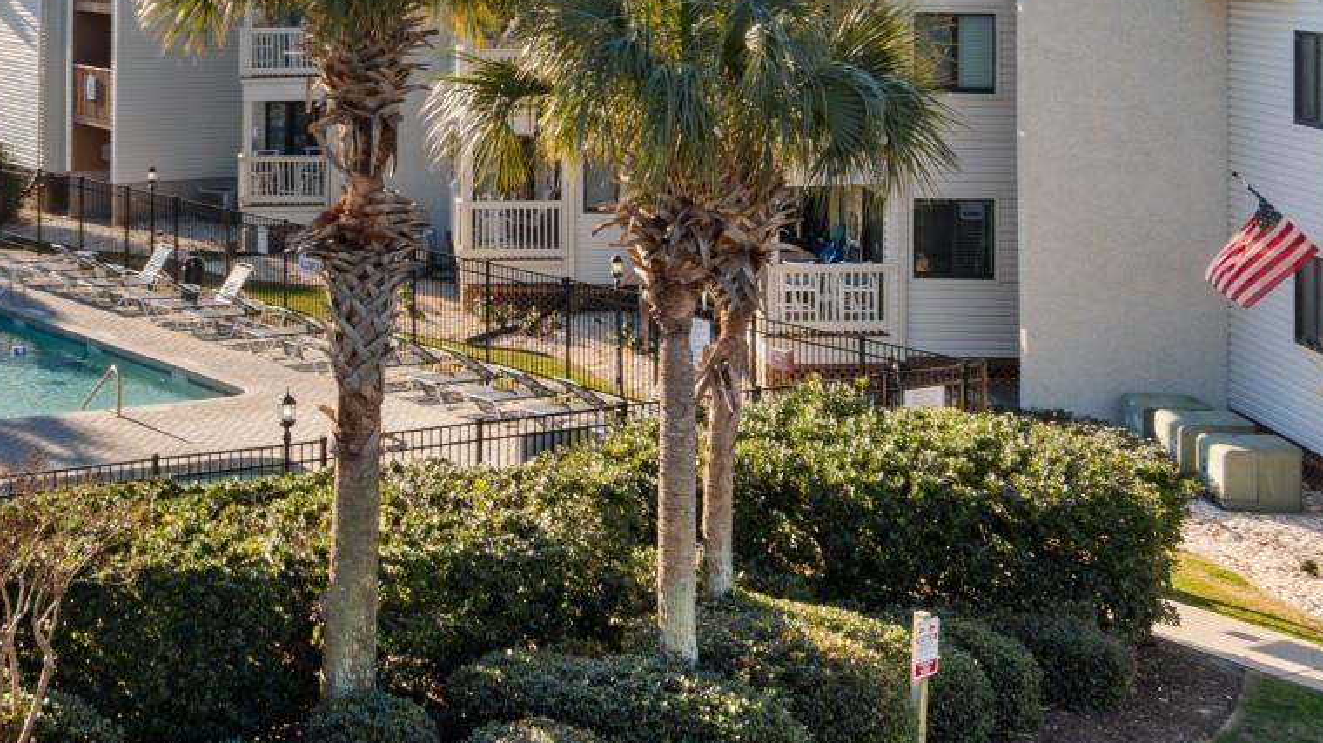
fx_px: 2350
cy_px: -143
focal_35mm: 67
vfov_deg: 17.2
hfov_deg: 30.5
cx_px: 219
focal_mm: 20
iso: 100
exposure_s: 1/200
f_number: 11
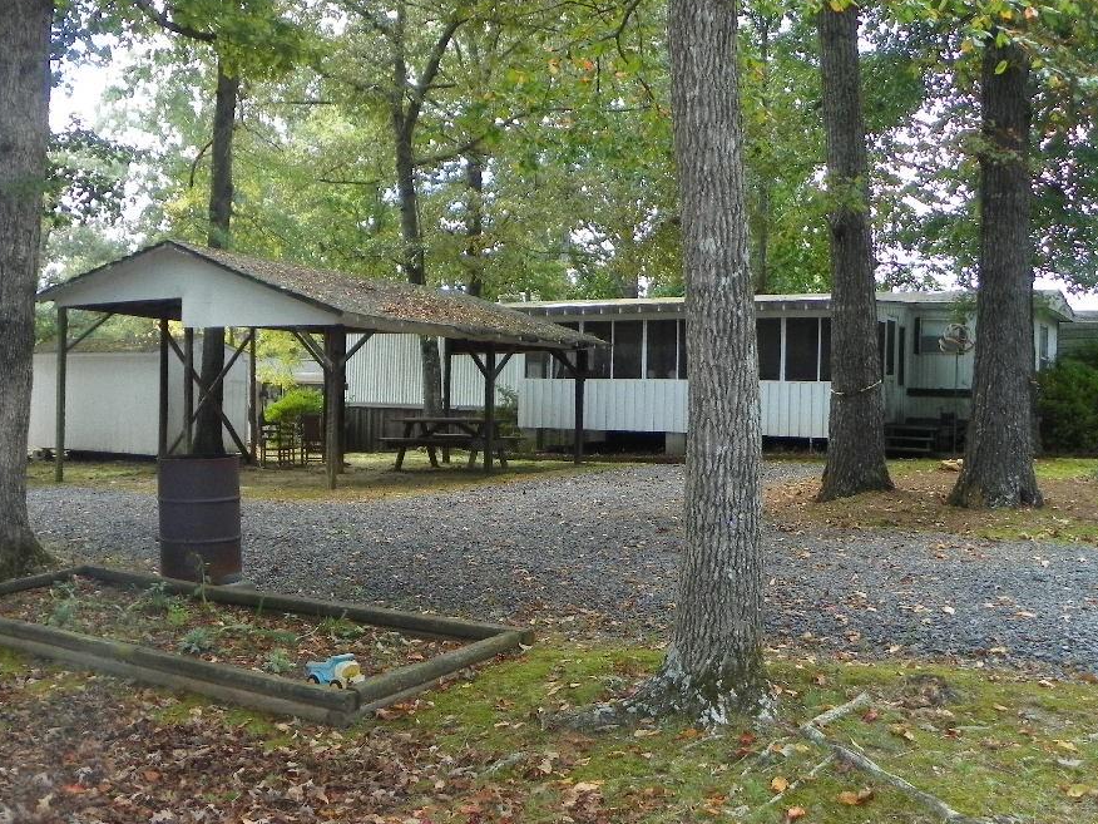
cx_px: 435
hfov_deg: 48.7
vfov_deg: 37.7
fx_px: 1205
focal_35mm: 38
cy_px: 464
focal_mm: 4.6
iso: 100
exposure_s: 1/125
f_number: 2.8
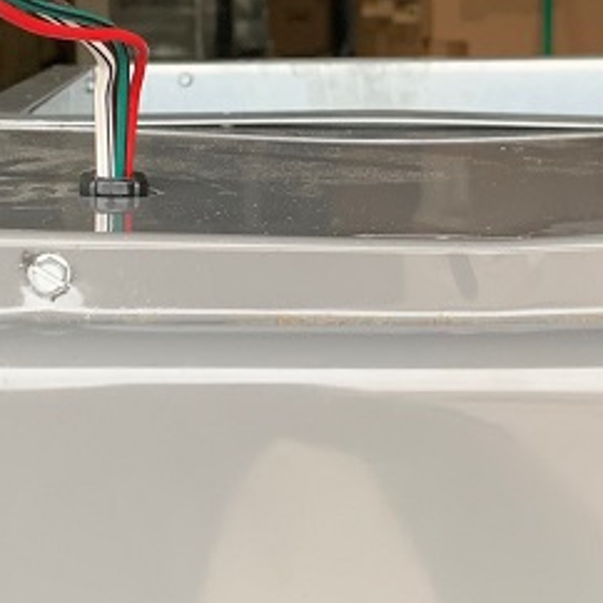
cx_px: 386
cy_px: 219
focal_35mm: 76
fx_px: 1498
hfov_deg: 22.7
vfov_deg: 22.7
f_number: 1.8
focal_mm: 4.25
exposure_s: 1/60
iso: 80
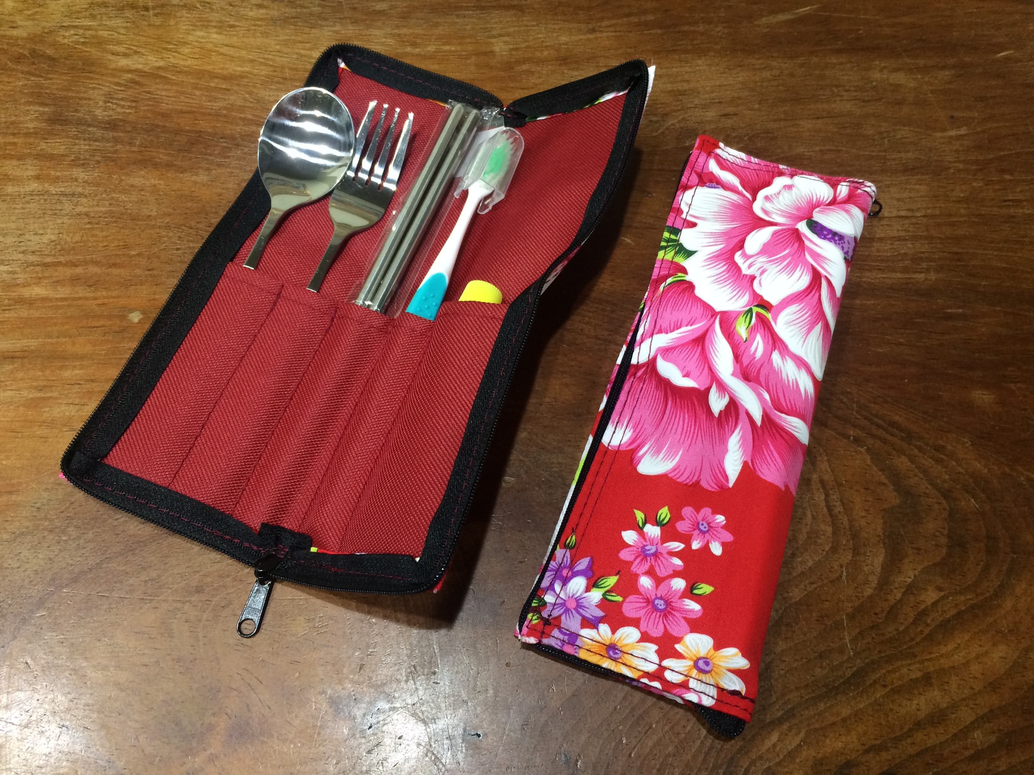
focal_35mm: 29
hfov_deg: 61.7
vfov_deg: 48.2
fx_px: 866
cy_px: 388
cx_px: 517
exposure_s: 1/30
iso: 125
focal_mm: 4.15
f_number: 2.2
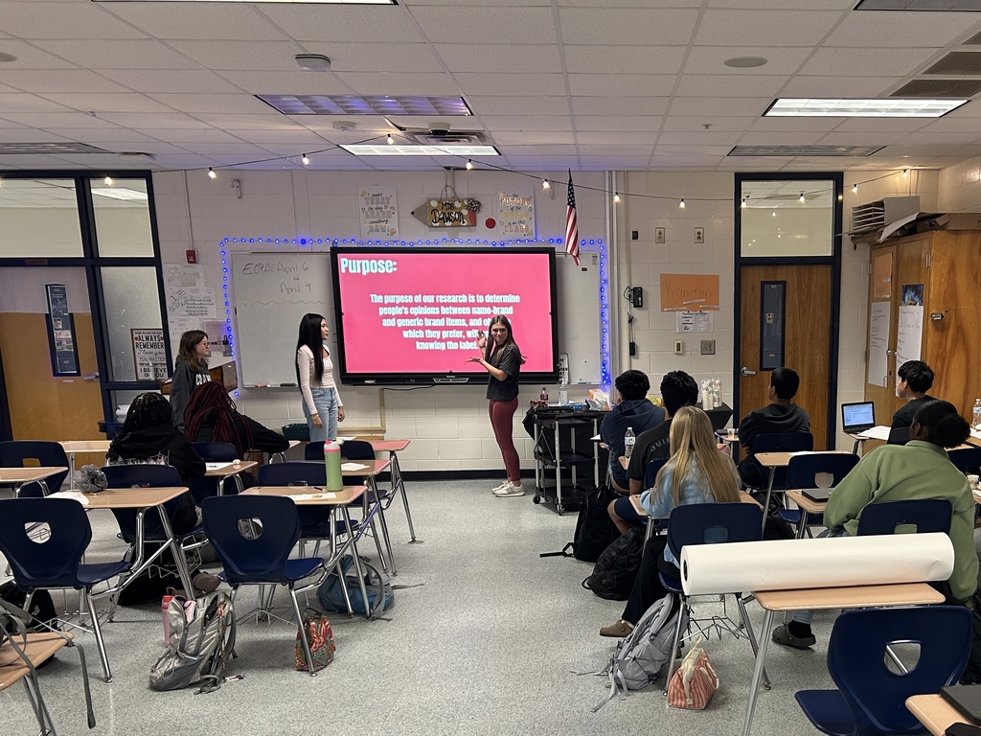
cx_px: 490
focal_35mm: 26
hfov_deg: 67.3
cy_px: 368
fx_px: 737
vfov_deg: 53.1
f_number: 1.5
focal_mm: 5.7
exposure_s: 1/60
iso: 125
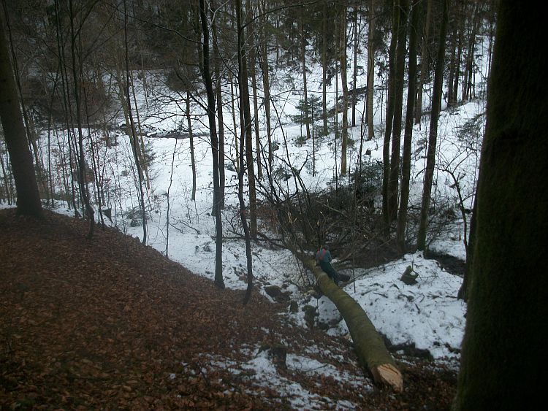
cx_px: 274
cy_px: 206
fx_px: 491
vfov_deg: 45.5
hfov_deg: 58.3
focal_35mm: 31
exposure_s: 1/49.1
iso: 80
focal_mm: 5.7
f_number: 2.9
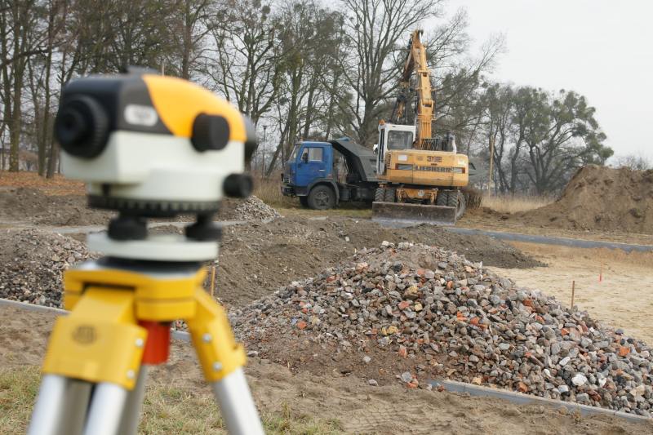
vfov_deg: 25.7
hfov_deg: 37.9
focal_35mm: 52
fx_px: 952
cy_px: 218
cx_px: 326
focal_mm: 35
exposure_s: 1/160
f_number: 5.6
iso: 200
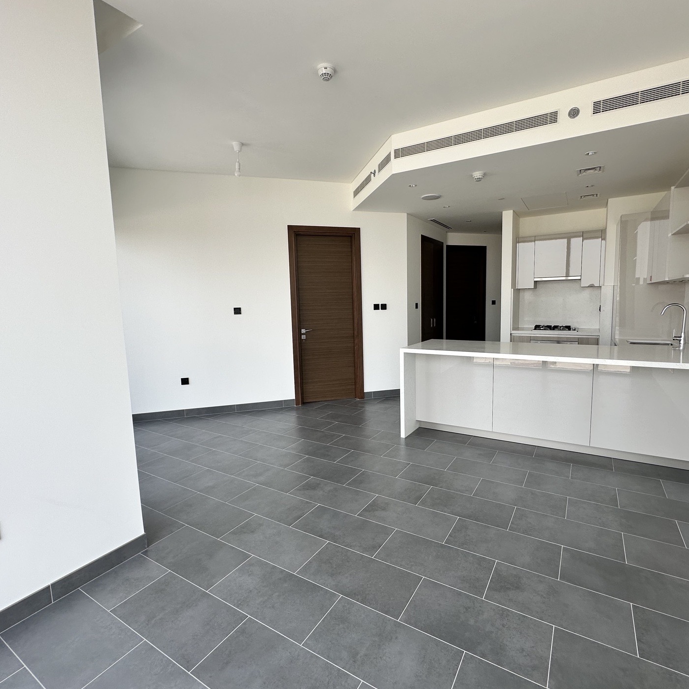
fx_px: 383
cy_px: 341
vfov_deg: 84.0
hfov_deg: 83.8
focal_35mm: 17
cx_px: 370
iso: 40
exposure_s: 1/133
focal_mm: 2.22
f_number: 2.2
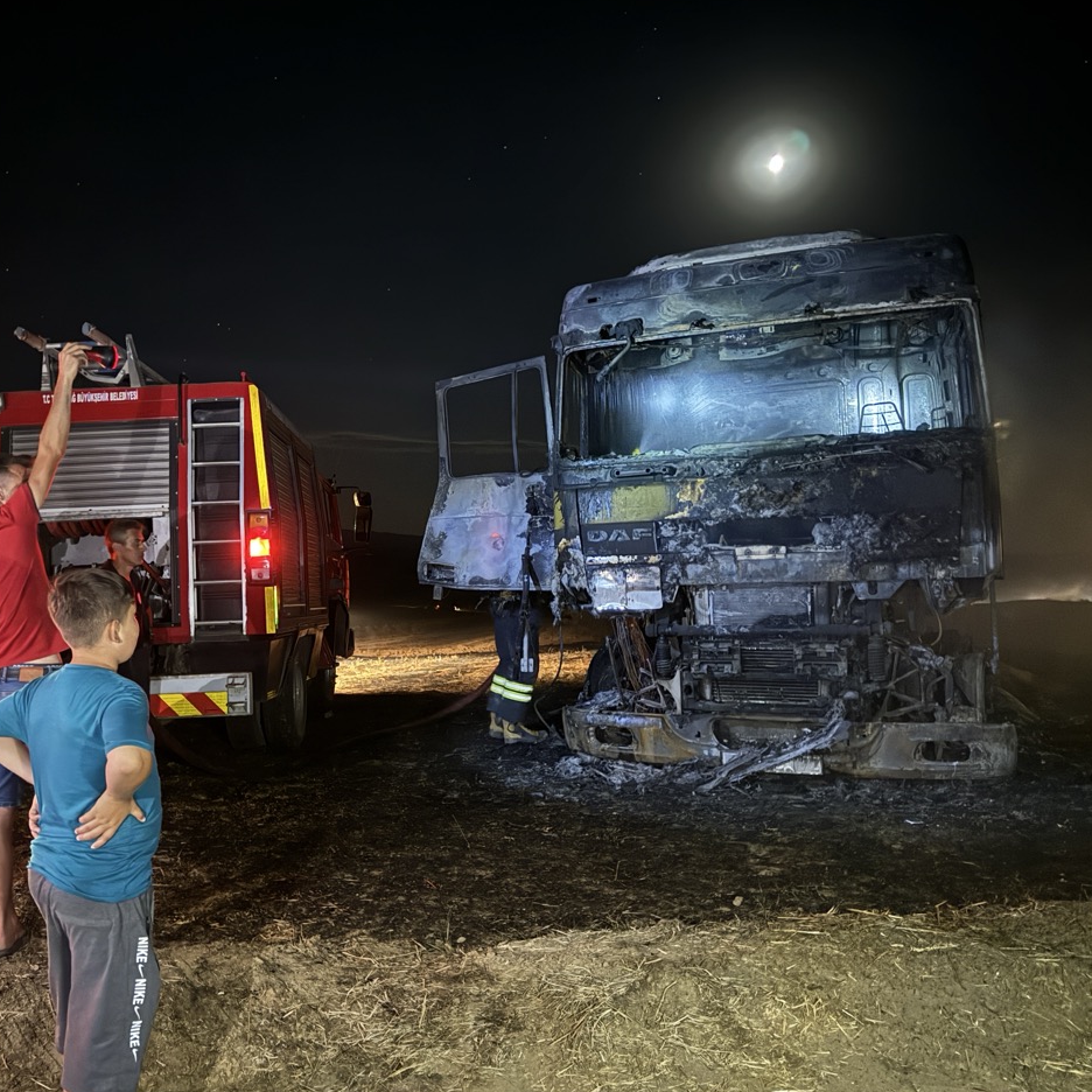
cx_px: 374
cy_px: 542
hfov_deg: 54.6
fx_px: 1035
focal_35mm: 29
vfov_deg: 55.6
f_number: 1.78
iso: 5000
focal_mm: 6.76
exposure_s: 1/9
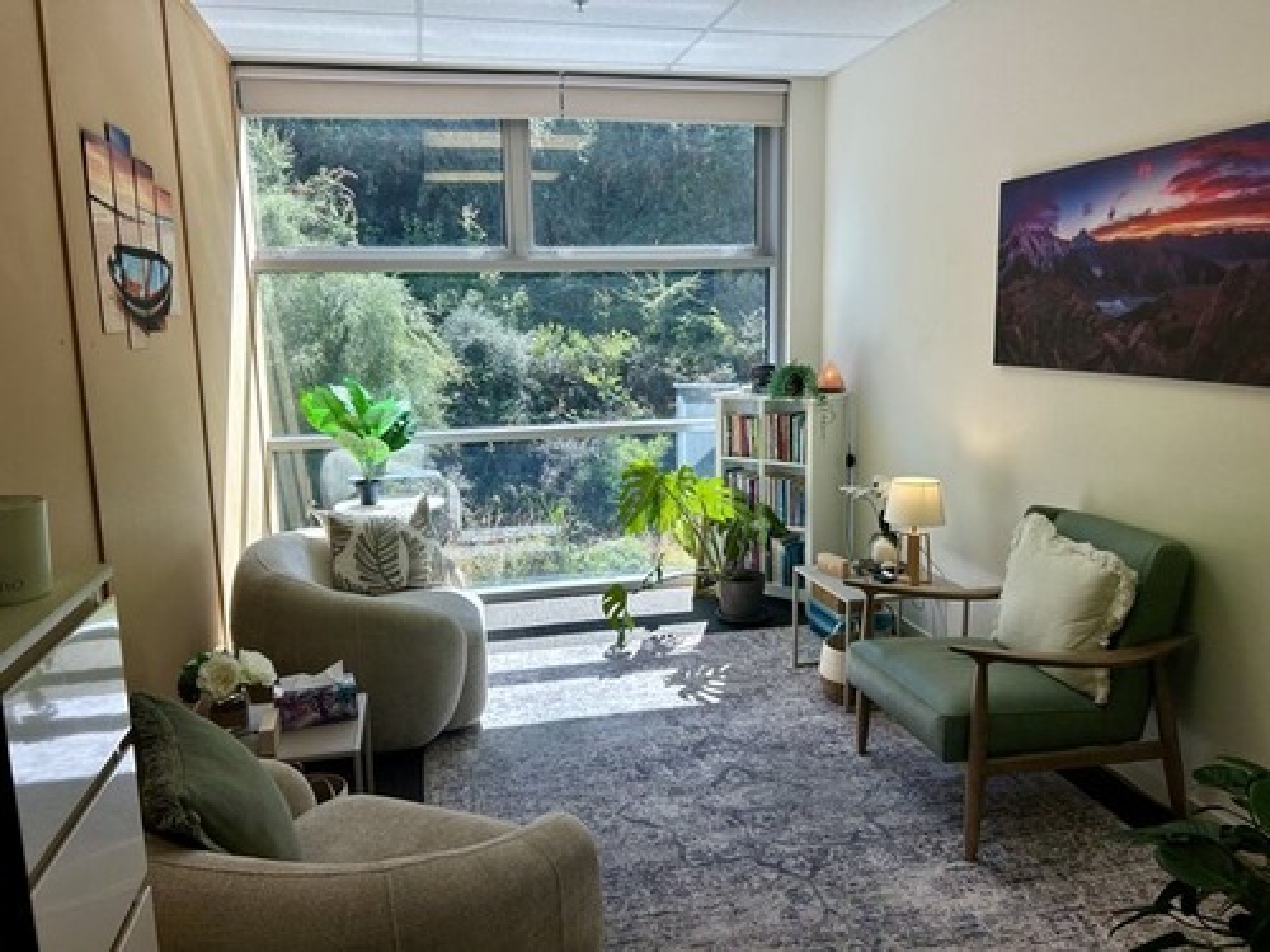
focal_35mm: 26
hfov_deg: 67.3
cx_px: 635
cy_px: 476
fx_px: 954
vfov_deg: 53.1
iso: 50
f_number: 1.5
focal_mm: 5.7
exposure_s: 1/1344
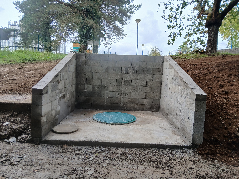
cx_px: 120
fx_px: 180
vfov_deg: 53.1
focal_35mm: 26
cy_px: 90
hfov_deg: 67.3
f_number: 1.8
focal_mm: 3.98
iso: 20
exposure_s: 1/142
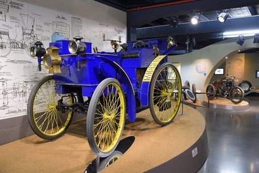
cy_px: 86
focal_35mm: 31
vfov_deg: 42.3
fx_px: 223
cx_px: 130
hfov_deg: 60.3
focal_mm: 31
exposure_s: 1/20
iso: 1600
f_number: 7.1
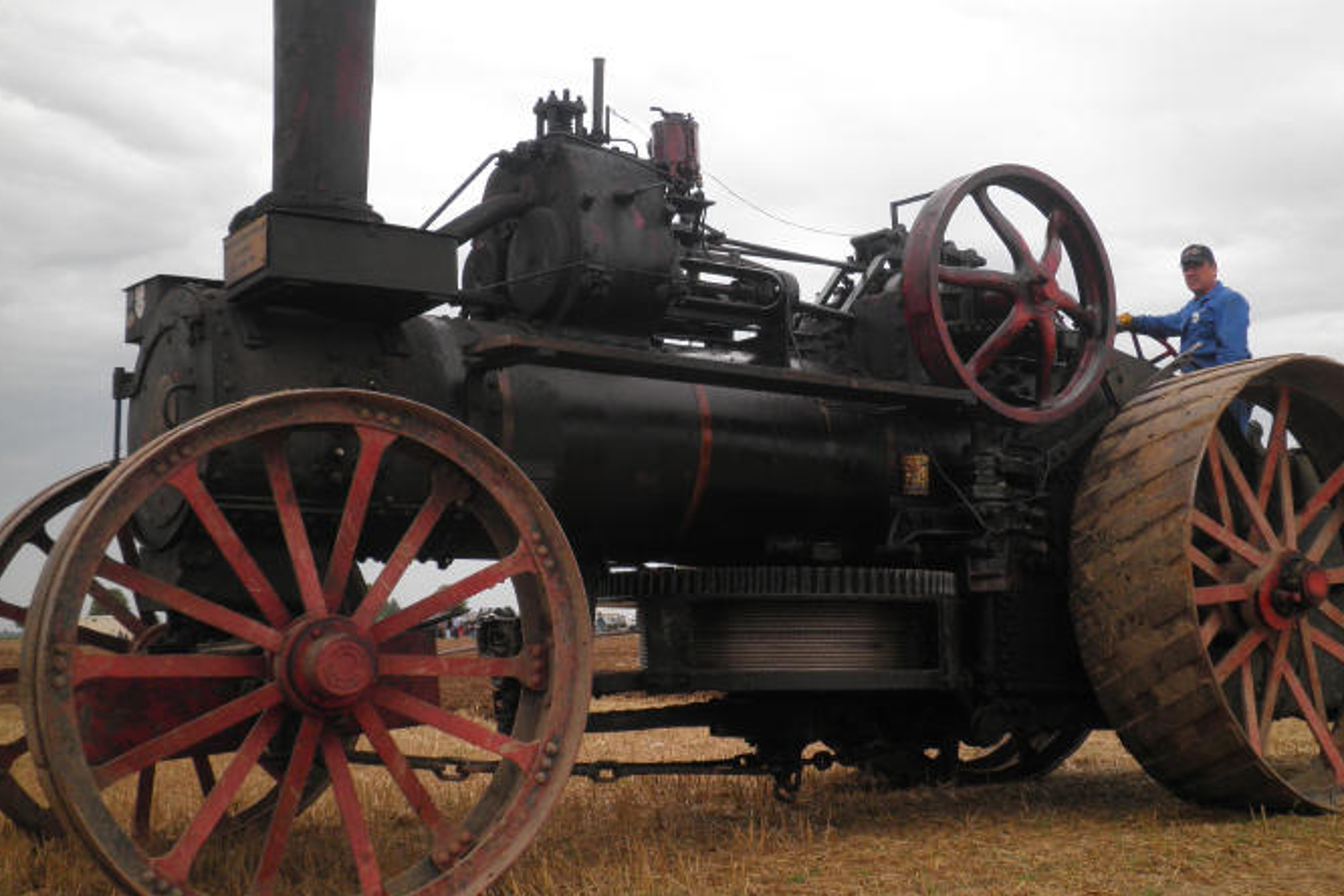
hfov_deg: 43.5
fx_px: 1680
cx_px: 745
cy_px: 408
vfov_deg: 29.8
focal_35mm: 45
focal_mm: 6.4
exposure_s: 1/320
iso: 64
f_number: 3.1
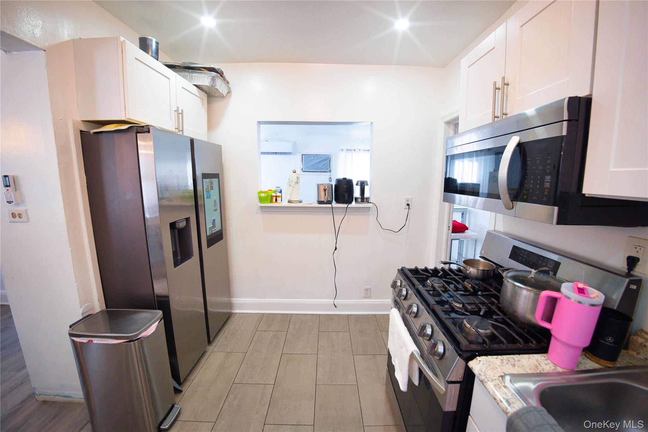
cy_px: 216
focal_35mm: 12
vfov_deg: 90.0
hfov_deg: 112.6
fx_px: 216
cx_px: 324
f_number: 2.8
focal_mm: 8
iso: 1250
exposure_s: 1/250
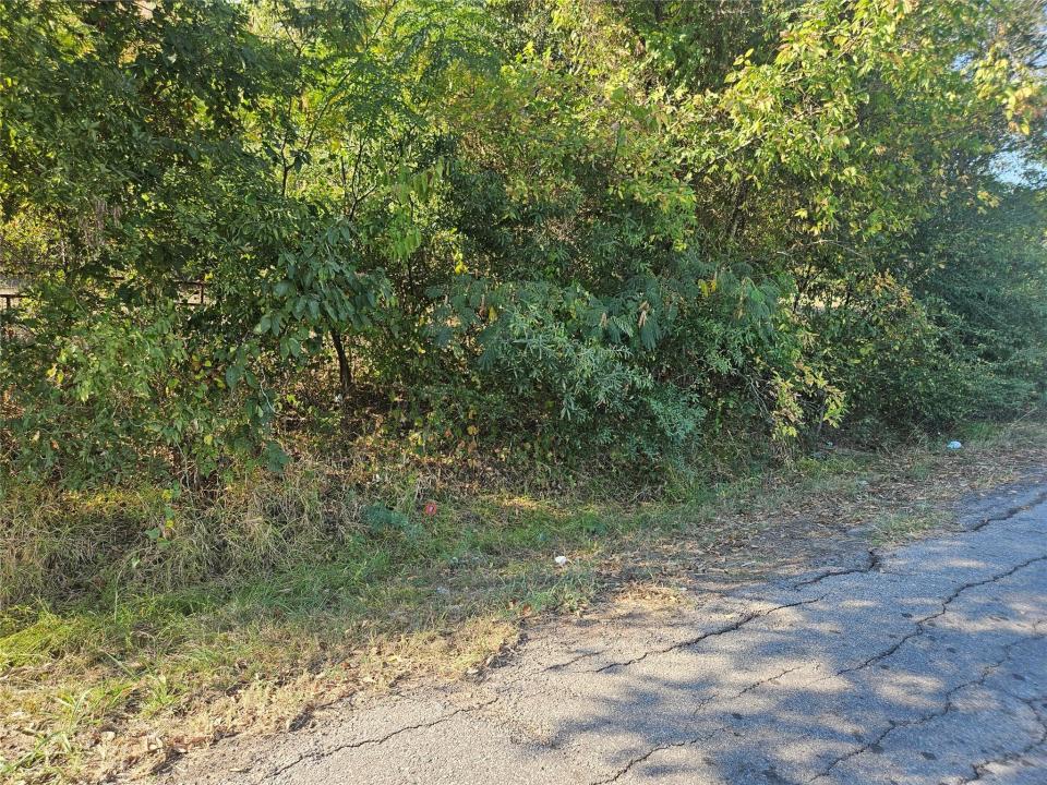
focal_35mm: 23
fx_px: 696
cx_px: 524
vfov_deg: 58.9
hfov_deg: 73.9
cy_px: 392
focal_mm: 5.4
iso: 50
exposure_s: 1/397
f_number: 1.8
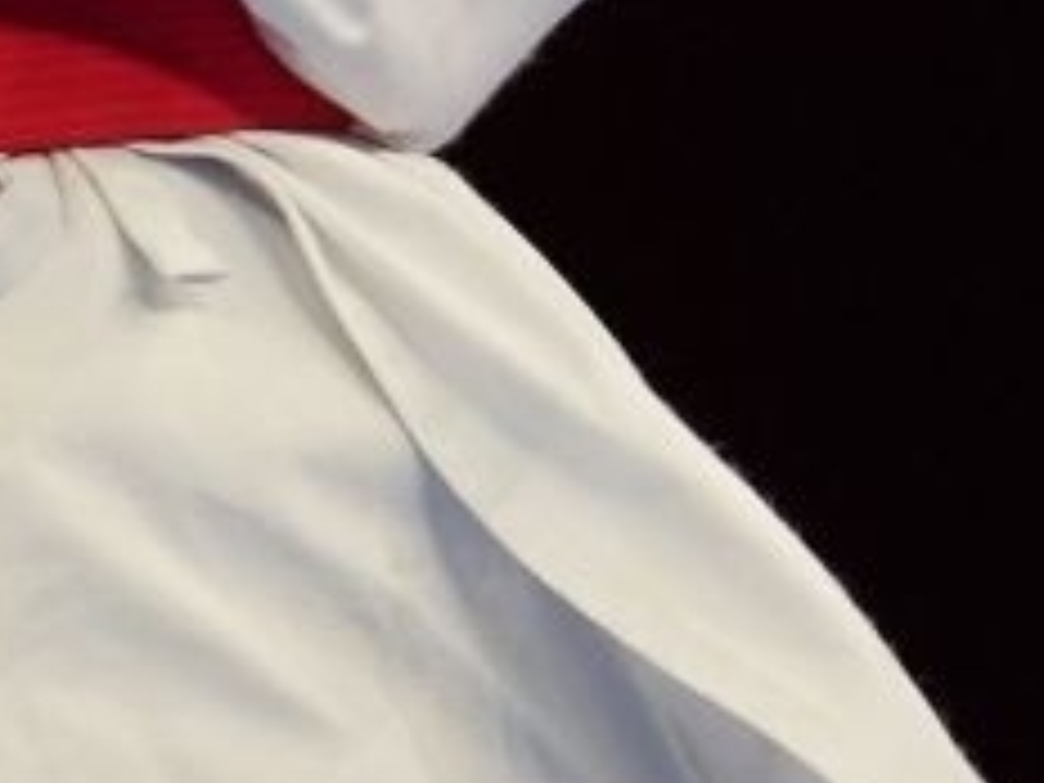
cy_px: -774
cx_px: -1336
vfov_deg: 0.7
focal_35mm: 2240
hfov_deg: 0.9
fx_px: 67557
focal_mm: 200
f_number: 2.8
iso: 1000
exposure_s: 1/500
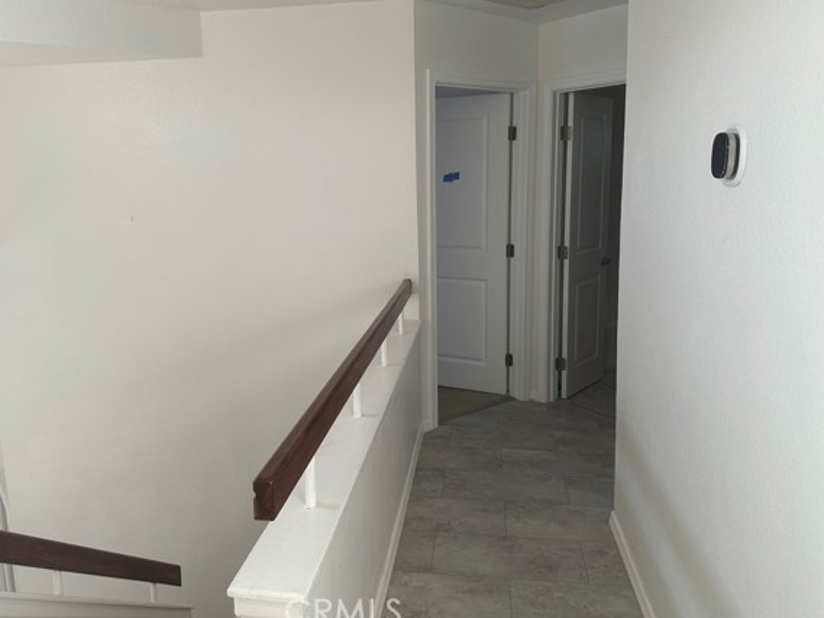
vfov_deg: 51.3
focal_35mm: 27
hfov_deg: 65.3
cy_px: 285
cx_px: 405
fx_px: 643
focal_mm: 6.86
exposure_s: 1/121
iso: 64
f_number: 1.78
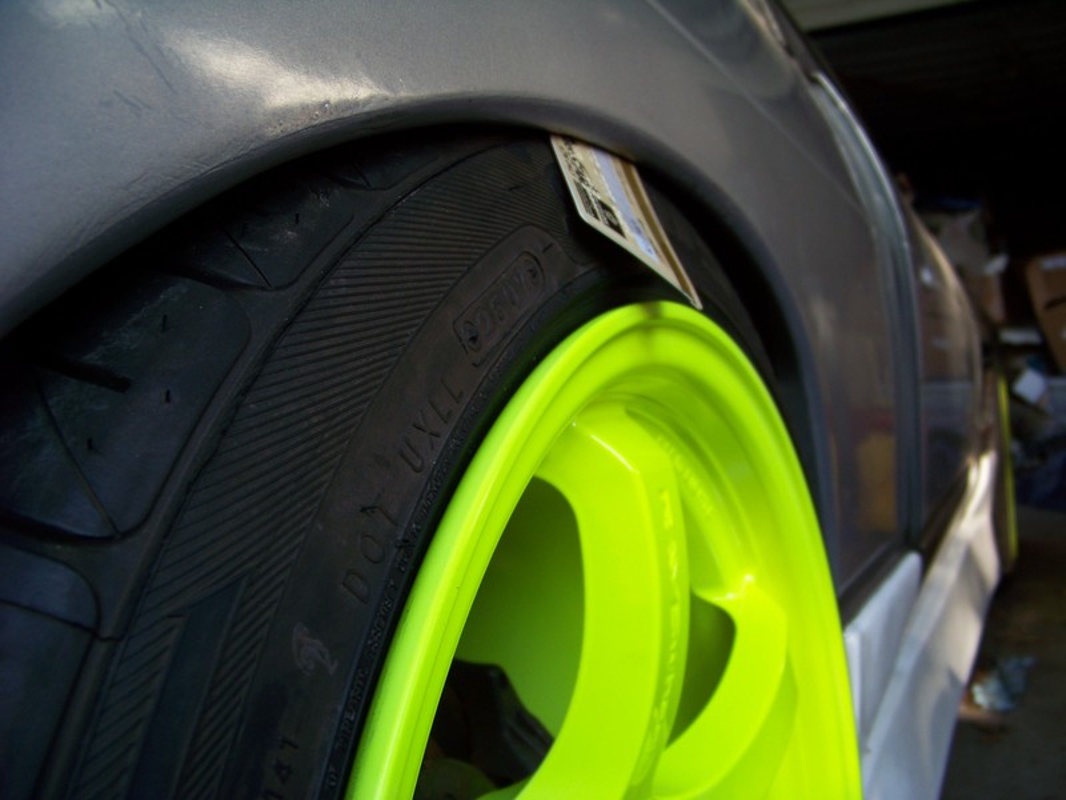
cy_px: 400
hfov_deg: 51.4
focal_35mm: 36
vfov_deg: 39.7
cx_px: 533
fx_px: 1109
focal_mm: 5.85
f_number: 2.8
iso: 68
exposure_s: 1/100
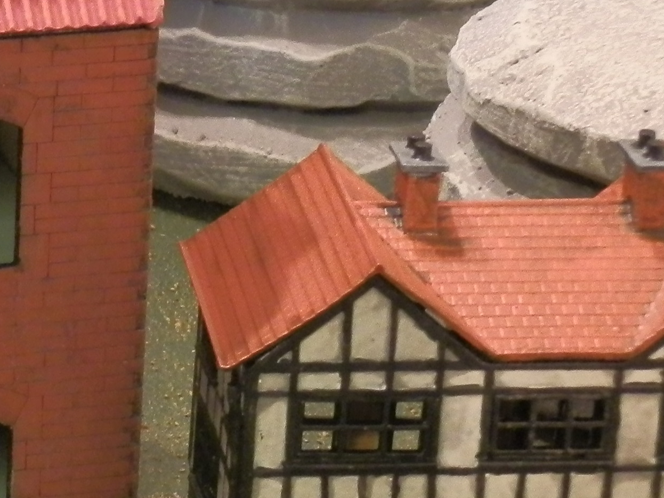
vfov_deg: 7.1
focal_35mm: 210
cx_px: -250
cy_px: 354
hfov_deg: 9.2
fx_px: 4027
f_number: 3.7
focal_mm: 10.99
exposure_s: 1/8
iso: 250
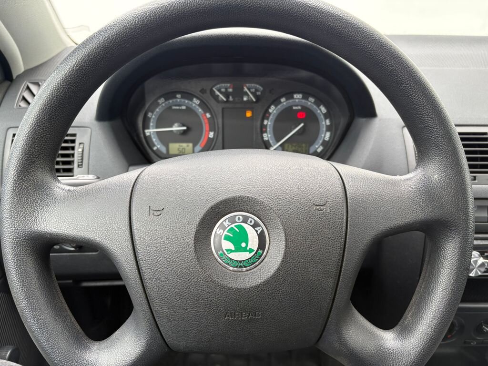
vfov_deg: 53.1
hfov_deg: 67.3
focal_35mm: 26
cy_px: 183
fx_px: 367
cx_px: 244
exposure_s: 1/121
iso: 64
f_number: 1.6
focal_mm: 5.96
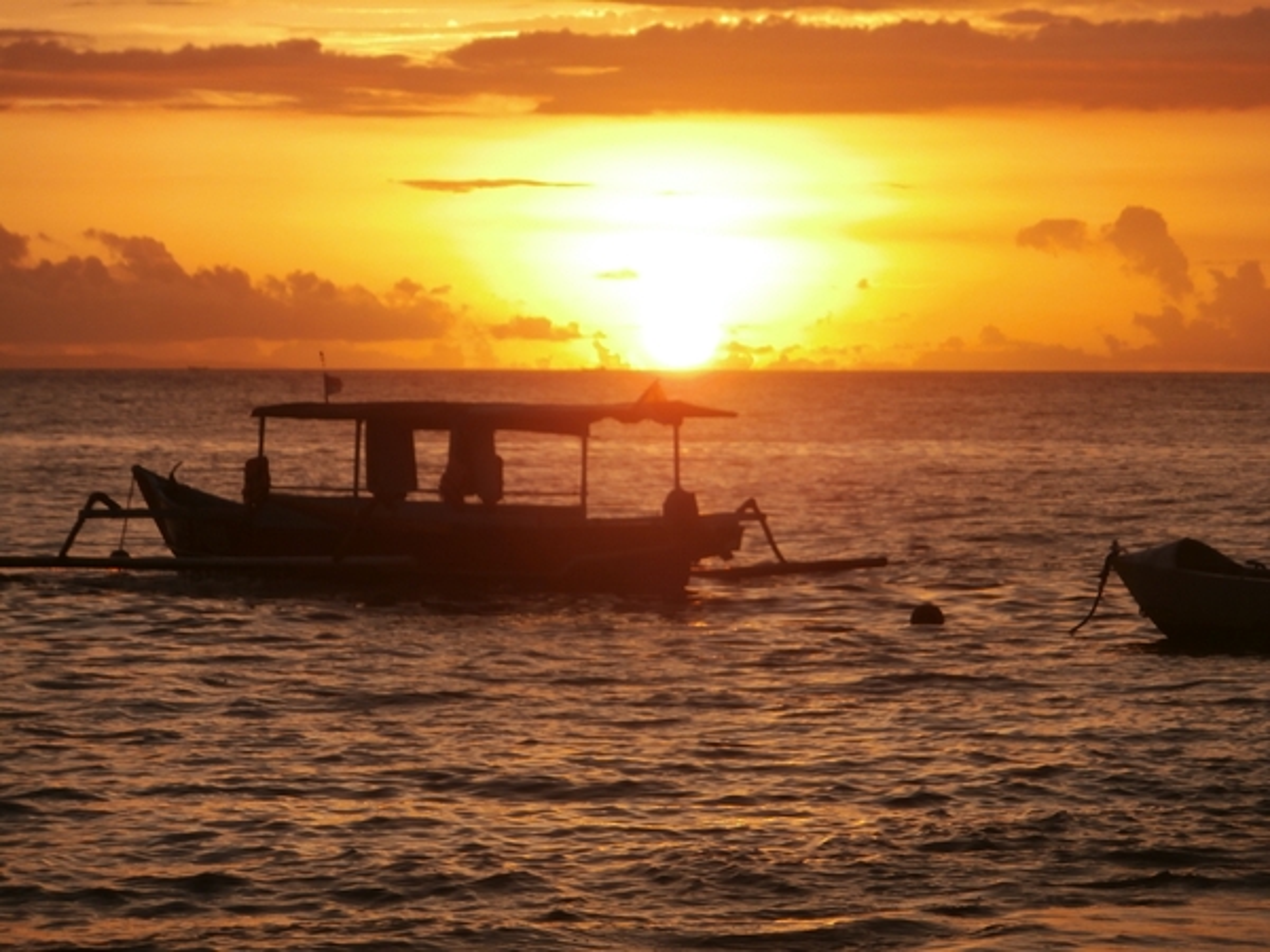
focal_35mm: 200
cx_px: 635
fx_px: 7338
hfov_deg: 9.9
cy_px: 476
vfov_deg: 7.4
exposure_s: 1/400
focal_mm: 35.34
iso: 100
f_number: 5.8
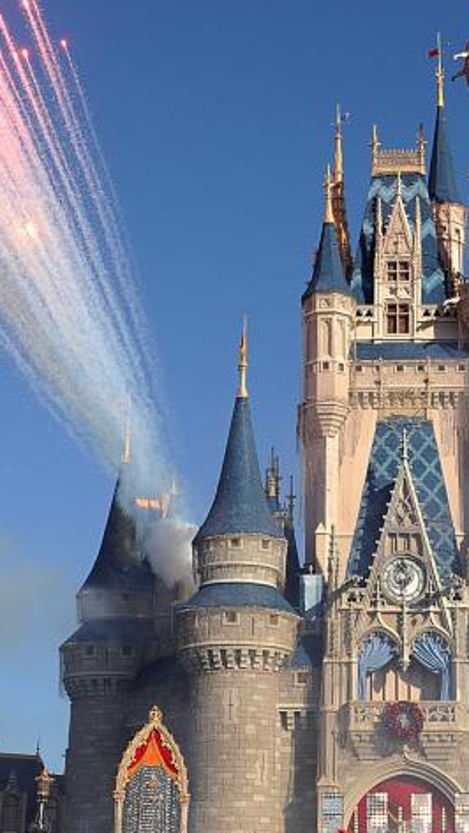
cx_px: 383
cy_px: 376
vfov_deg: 27.2
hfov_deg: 15.4
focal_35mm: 78
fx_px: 1722
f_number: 5.6
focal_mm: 32
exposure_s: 1/640
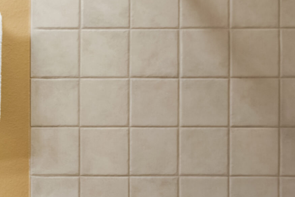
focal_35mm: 48
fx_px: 393
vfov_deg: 27.6
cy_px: 152
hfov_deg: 24.8
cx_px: -196
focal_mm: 14
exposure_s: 1/5
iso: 200
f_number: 7.1
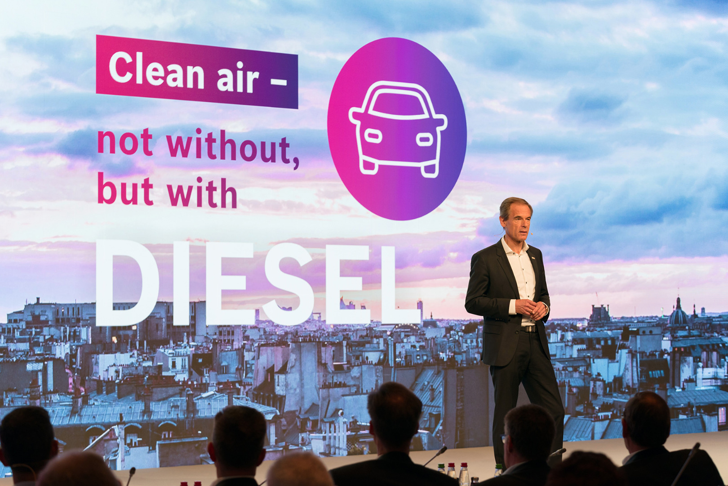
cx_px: 364
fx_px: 1921
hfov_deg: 21.5
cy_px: 243
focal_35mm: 95
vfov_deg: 14.4
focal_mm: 95
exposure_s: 1/100
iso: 800
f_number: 4.5
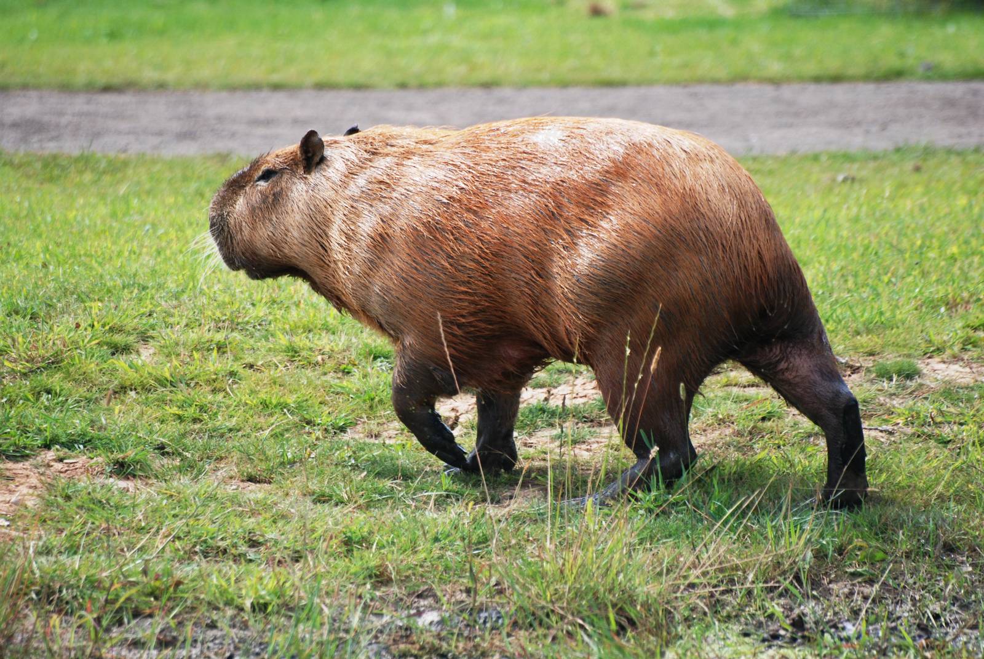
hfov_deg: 4.6
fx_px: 12314
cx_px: 492
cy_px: 330
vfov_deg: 3.1
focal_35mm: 450
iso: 320
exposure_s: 1/500
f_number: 5.6
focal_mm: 300
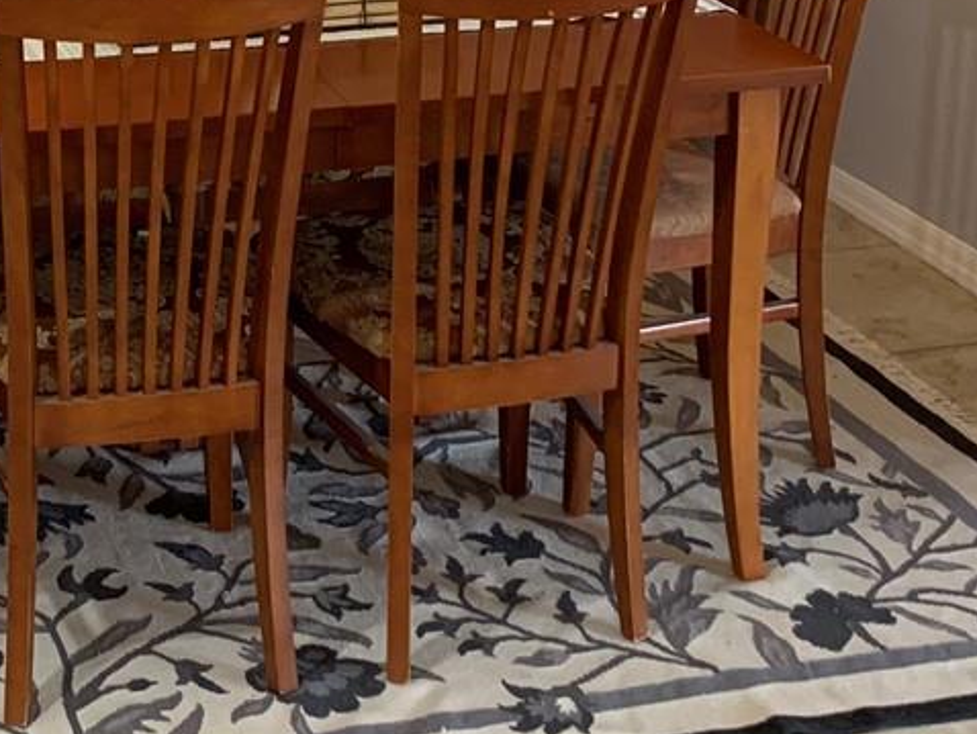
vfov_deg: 16.0
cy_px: -243
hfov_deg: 22.2
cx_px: 198
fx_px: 2457
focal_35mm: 87
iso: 200
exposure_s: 1/60
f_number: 1.8
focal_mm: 4.25
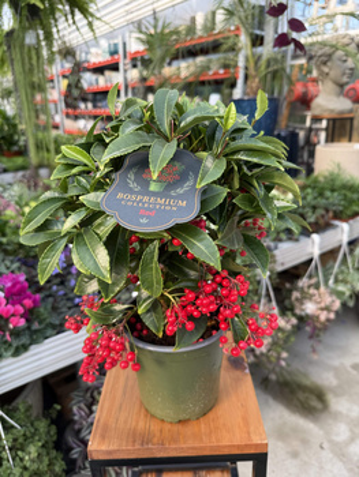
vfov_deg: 71.6
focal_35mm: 24
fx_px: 331
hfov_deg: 56.9
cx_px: 180
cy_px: 238
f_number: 1.78
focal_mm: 6.76
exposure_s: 1/228
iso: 64
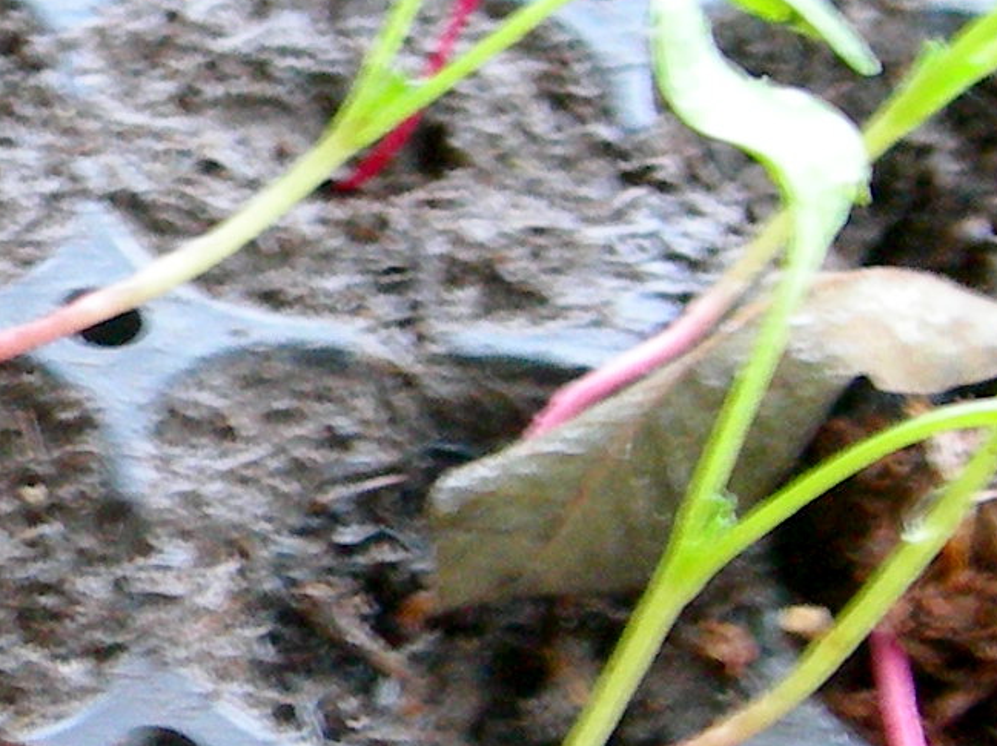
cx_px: -407
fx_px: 5181
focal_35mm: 180
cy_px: 530
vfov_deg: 8.2
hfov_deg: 10.7
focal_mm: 7.8
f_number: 2.8
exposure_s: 1/3.8
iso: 170
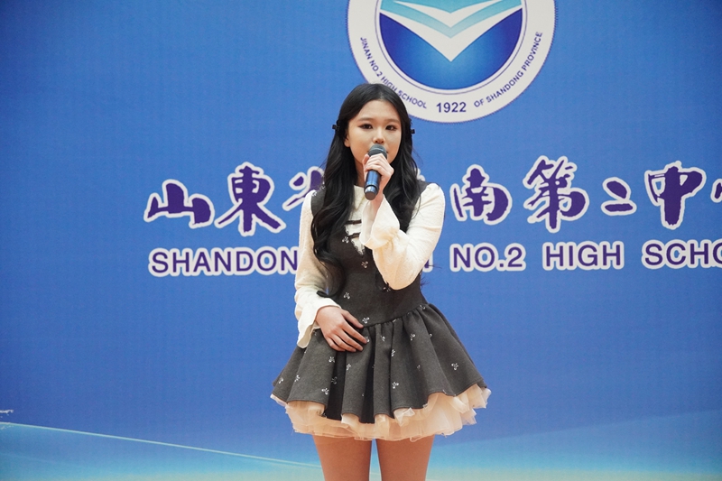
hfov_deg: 18.9
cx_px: 361
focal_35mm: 108
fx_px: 2165
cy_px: 240
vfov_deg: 12.7
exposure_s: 1/125
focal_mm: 72
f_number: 5
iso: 4000
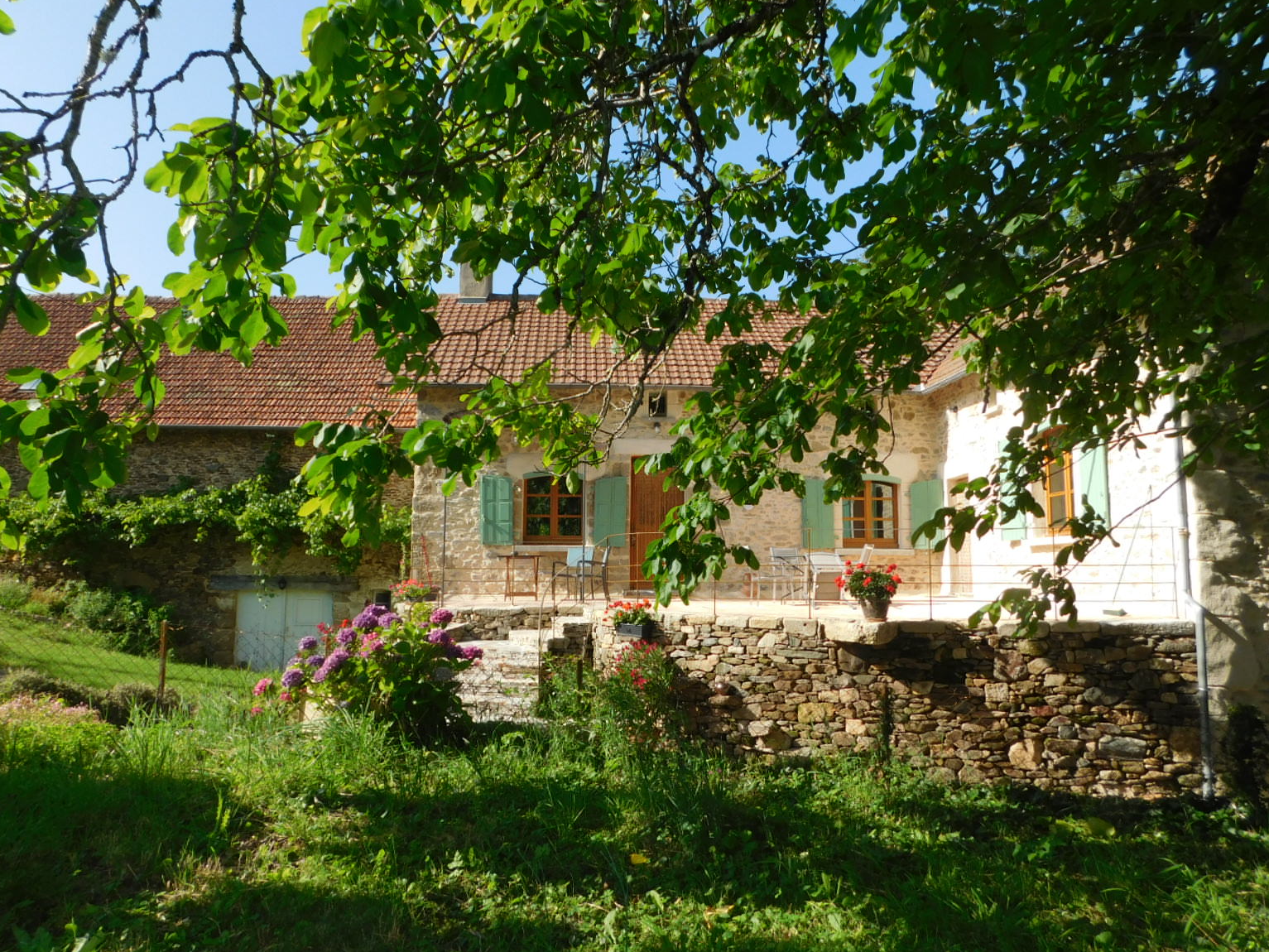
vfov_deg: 56.8
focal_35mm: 24
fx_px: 880
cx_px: 609
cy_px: 493
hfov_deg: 71.6
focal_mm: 4
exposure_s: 1/1000
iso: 125
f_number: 3
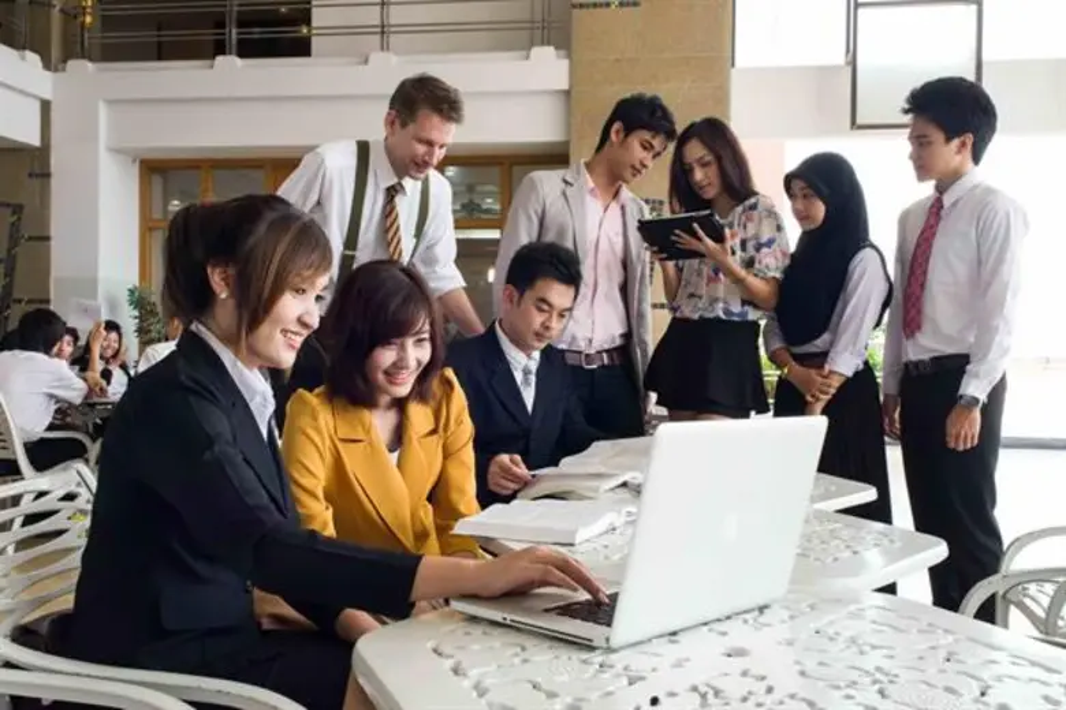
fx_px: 1036
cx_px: 533
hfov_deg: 54.4
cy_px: 355
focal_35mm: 35
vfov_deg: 37.9
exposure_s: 1/60
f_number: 16
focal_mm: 35
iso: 1600
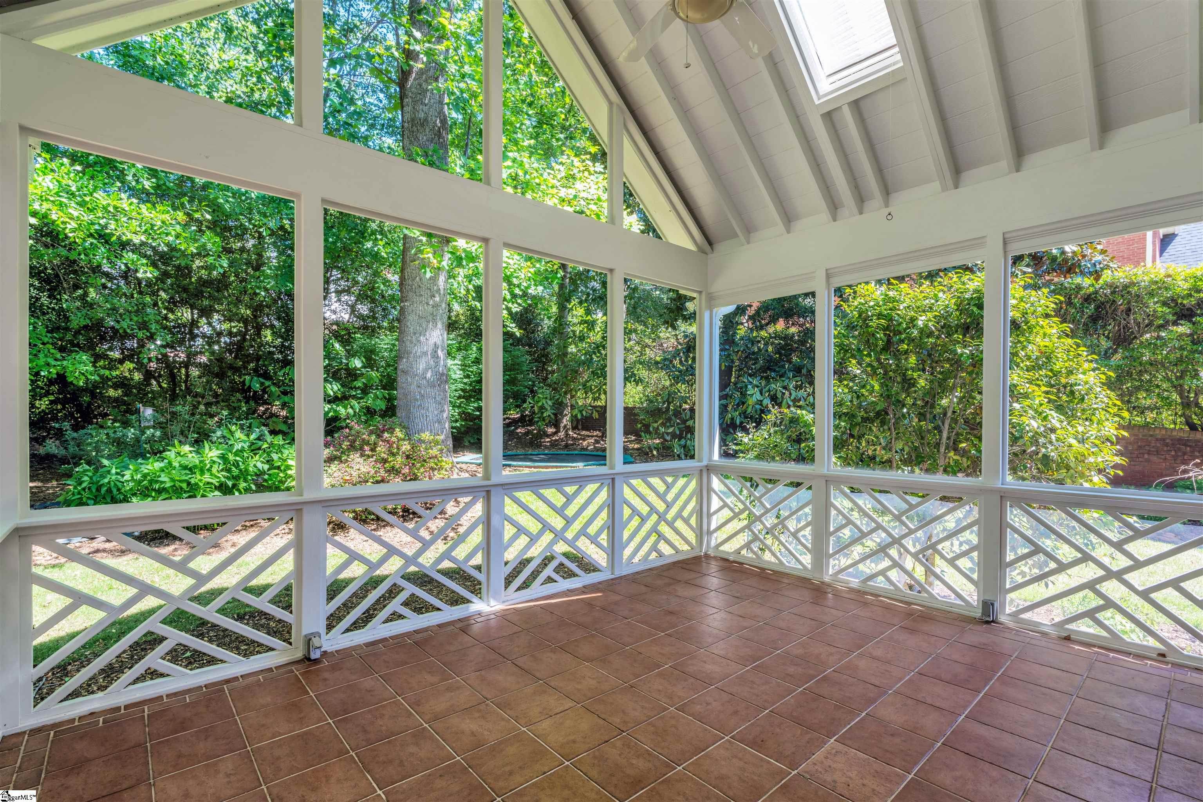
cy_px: 401
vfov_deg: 72.1
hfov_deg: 95.0
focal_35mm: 16
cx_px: 602
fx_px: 551
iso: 160
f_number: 9
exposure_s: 1/15
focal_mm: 16.5
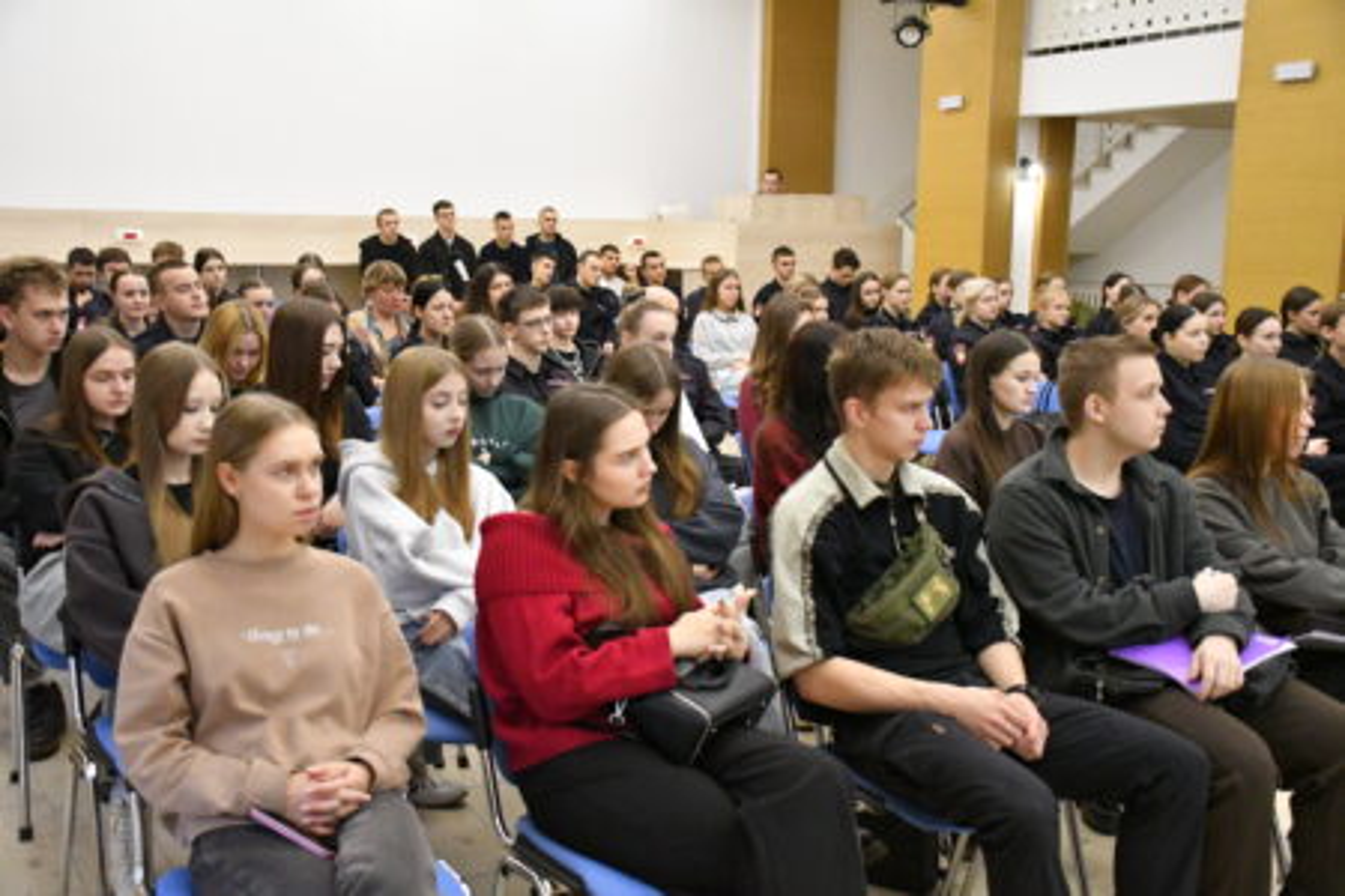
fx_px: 1457
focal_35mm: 39
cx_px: 672
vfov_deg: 34.2
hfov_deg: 49.6
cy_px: 448
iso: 11400
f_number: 3.8
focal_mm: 26
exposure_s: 1/500
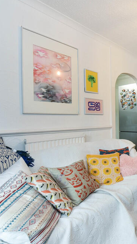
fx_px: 149
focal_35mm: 23
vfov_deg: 78.7
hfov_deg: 39.6
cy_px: 120
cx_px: 153
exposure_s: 1/15
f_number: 8
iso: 400
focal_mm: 14
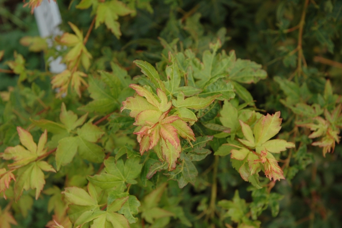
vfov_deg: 13.0
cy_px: 114
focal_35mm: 105
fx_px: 997
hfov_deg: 19.5
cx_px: 171
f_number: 7.1
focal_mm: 70
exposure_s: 1/200
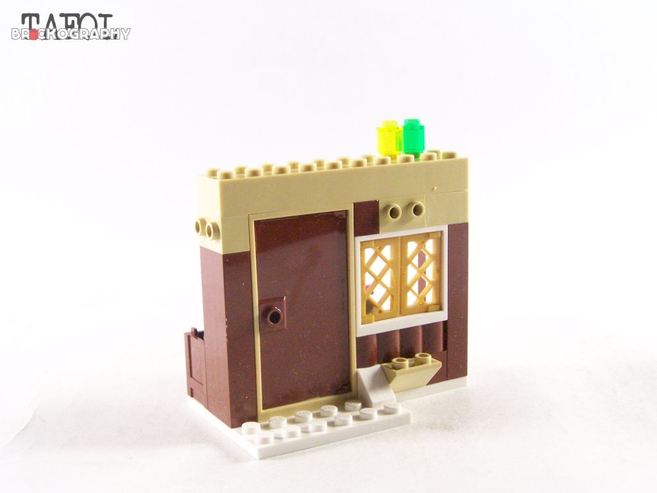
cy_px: 246
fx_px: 968
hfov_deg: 37.5
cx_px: 328
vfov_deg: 28.6
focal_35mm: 51
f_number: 4
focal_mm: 8.5
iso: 400
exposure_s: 1/60
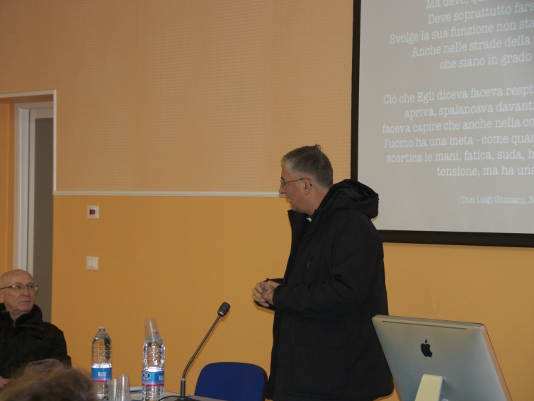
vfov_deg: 13.9
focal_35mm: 107
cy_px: 201
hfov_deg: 18.4
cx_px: 239
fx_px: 1644
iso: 800
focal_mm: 65
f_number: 5
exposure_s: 1/60
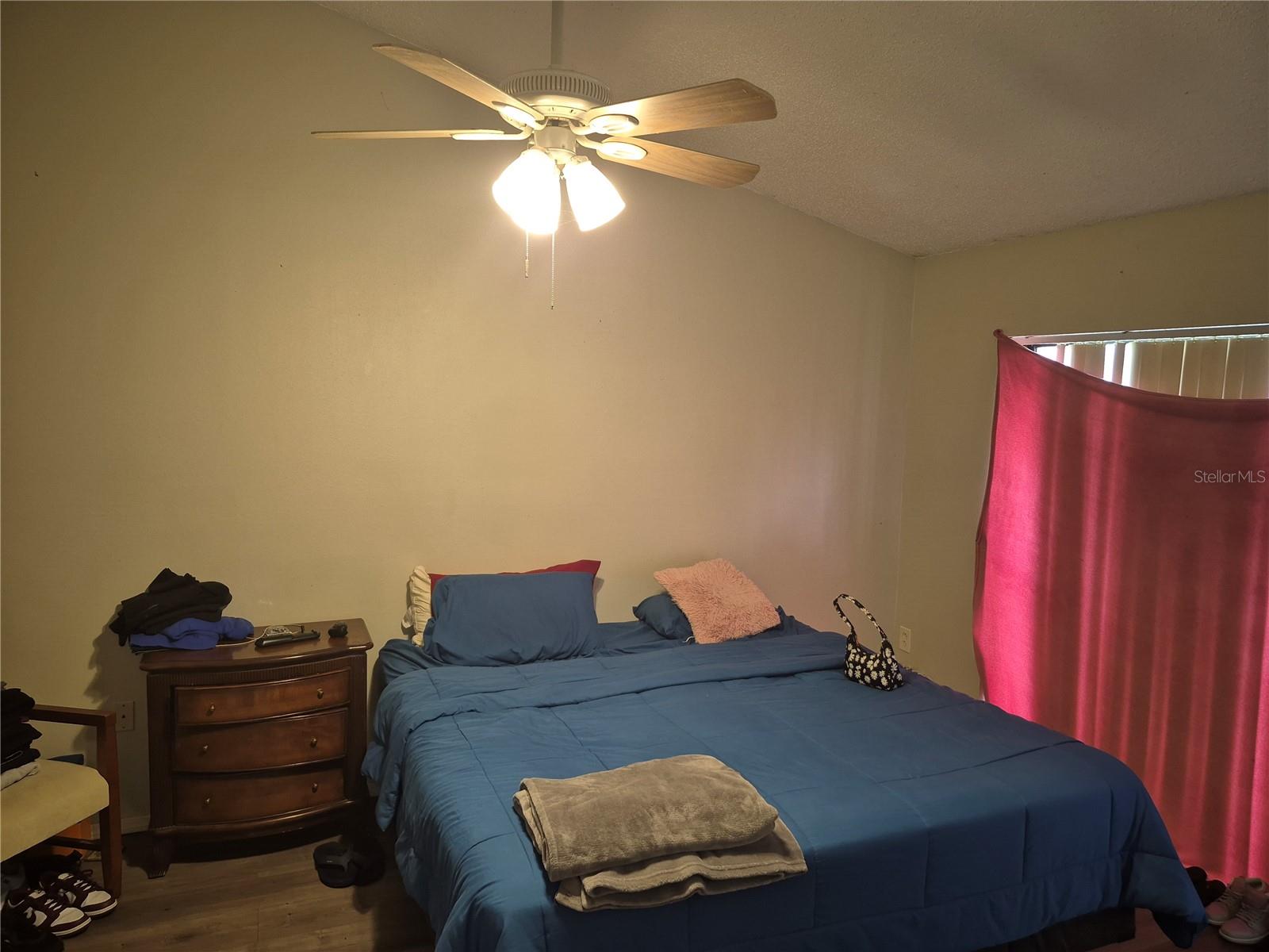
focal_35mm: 23
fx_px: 843
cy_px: 476
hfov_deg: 73.9
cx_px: 634
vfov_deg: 58.9
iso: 125
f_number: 1.8
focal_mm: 5.4
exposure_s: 1/24
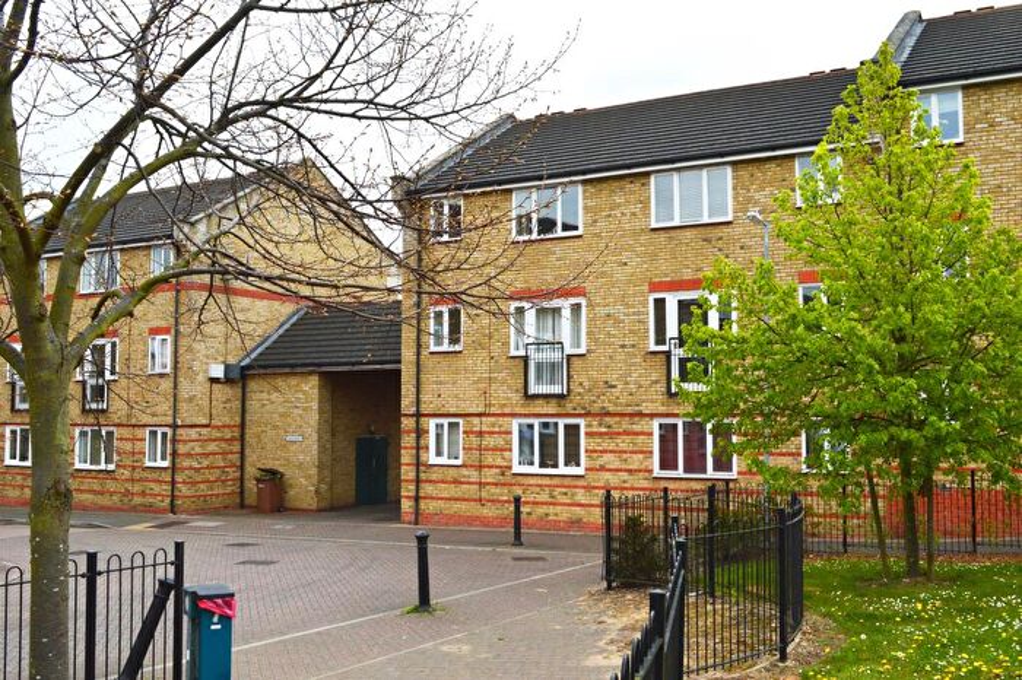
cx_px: 511
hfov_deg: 53.2
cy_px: 340
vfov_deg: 36.8
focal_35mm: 36
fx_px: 1021
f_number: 11
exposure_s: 1/400
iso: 400
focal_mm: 24
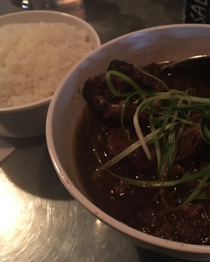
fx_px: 295
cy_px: 131
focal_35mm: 38
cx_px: 155
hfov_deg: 38.2
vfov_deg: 47.9
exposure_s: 1/15
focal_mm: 4.15
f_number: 2.2
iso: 800
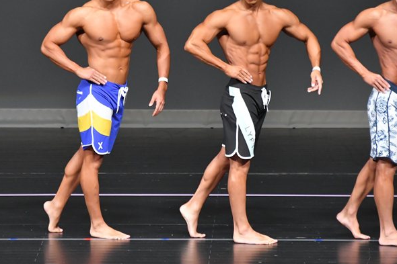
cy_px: 103
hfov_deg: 4.6
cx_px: 139
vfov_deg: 3.0
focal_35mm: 453
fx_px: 4994
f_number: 5.6
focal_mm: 230
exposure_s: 1/400
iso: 4500
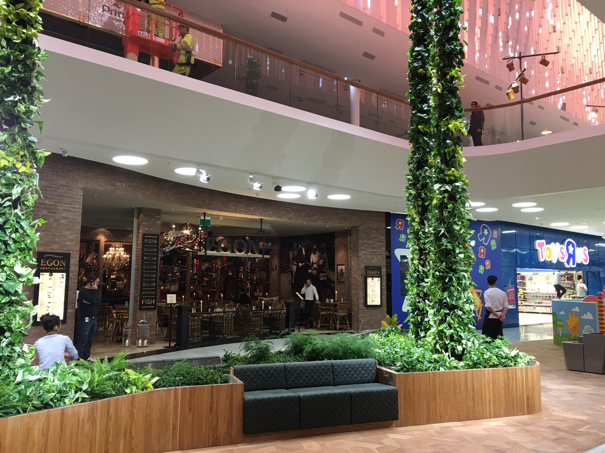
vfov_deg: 48.2
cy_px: 226
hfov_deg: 61.7
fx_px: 507
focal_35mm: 29
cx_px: 302
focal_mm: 4.15
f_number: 2.2
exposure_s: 1/17
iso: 32
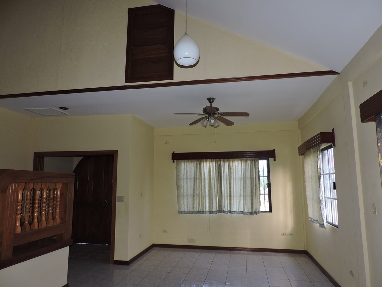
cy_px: 144
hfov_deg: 71.6
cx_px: 191
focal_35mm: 24
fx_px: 265
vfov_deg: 56.8
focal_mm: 4.3
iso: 200
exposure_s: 1/30
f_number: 3
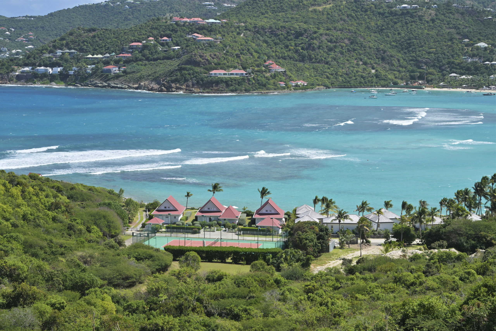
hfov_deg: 27.0
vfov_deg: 18.2
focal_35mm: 75
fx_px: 1033
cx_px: 248
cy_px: 166
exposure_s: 1/800
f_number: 13
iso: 320
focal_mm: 75
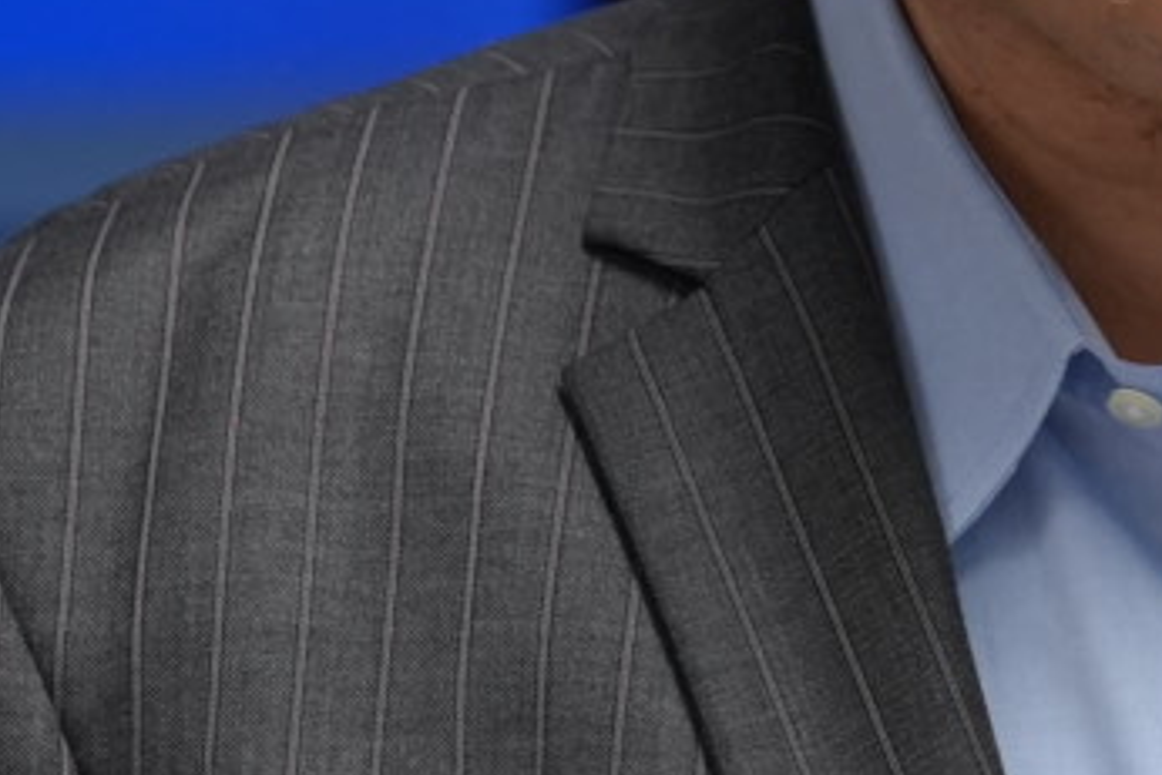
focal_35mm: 877
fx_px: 28327
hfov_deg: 2.3
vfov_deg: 1.6
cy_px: 101
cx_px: 1397
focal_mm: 187.7
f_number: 4
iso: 1250
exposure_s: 1/200
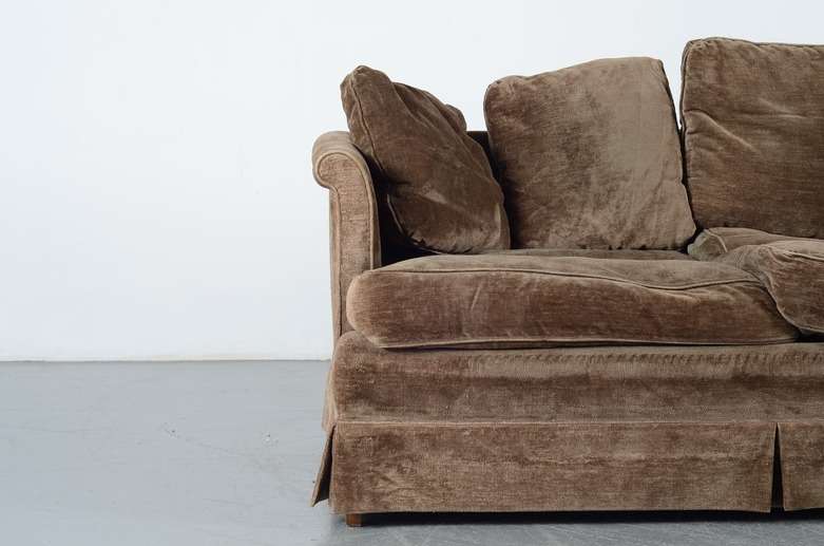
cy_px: 273
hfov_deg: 27.0
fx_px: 1713
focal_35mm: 75
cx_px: 412
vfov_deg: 18.1
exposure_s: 1/125
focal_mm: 50
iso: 100
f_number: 5.6
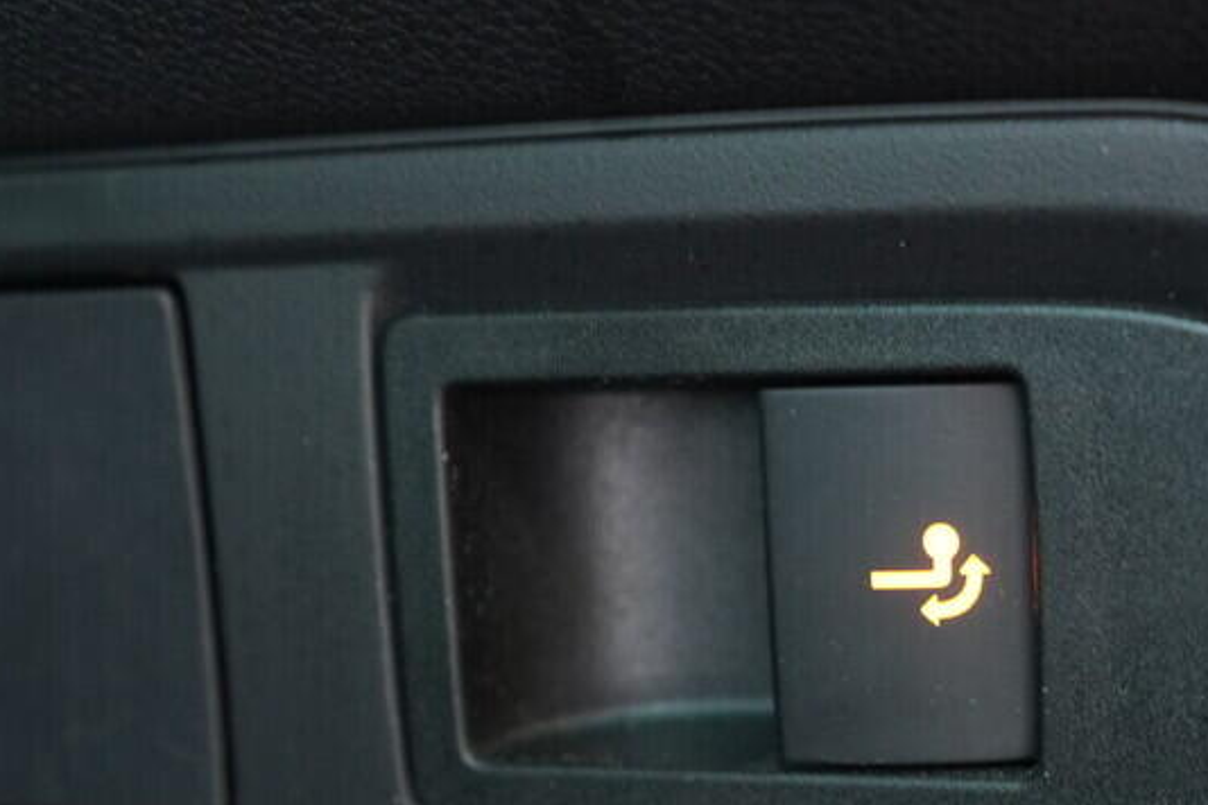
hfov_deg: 29.0
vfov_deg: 19.6
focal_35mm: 69
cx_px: 821
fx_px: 2315
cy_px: 585
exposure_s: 1/40
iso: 1000
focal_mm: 24
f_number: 2.8
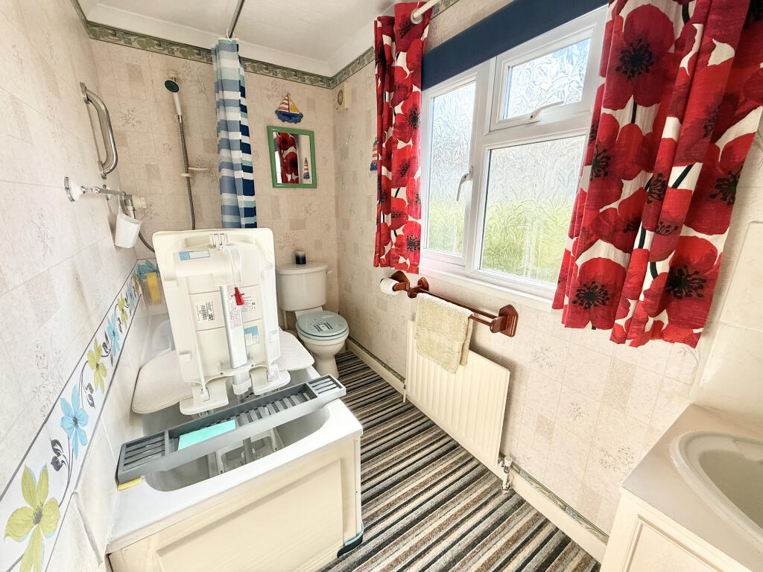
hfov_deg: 102.1
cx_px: 382
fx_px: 309
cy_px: 286
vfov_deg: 85.7
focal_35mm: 14
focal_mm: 2.22
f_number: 2.2
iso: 64
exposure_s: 1/323
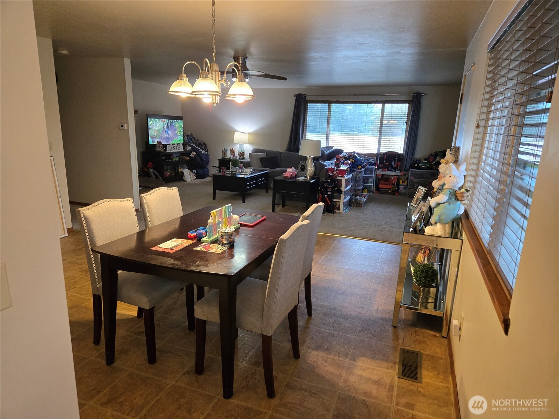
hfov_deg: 73.9
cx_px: 280
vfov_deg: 58.9
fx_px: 371
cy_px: 210
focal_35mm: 23
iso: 500
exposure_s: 1/120
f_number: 1.8
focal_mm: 5.4
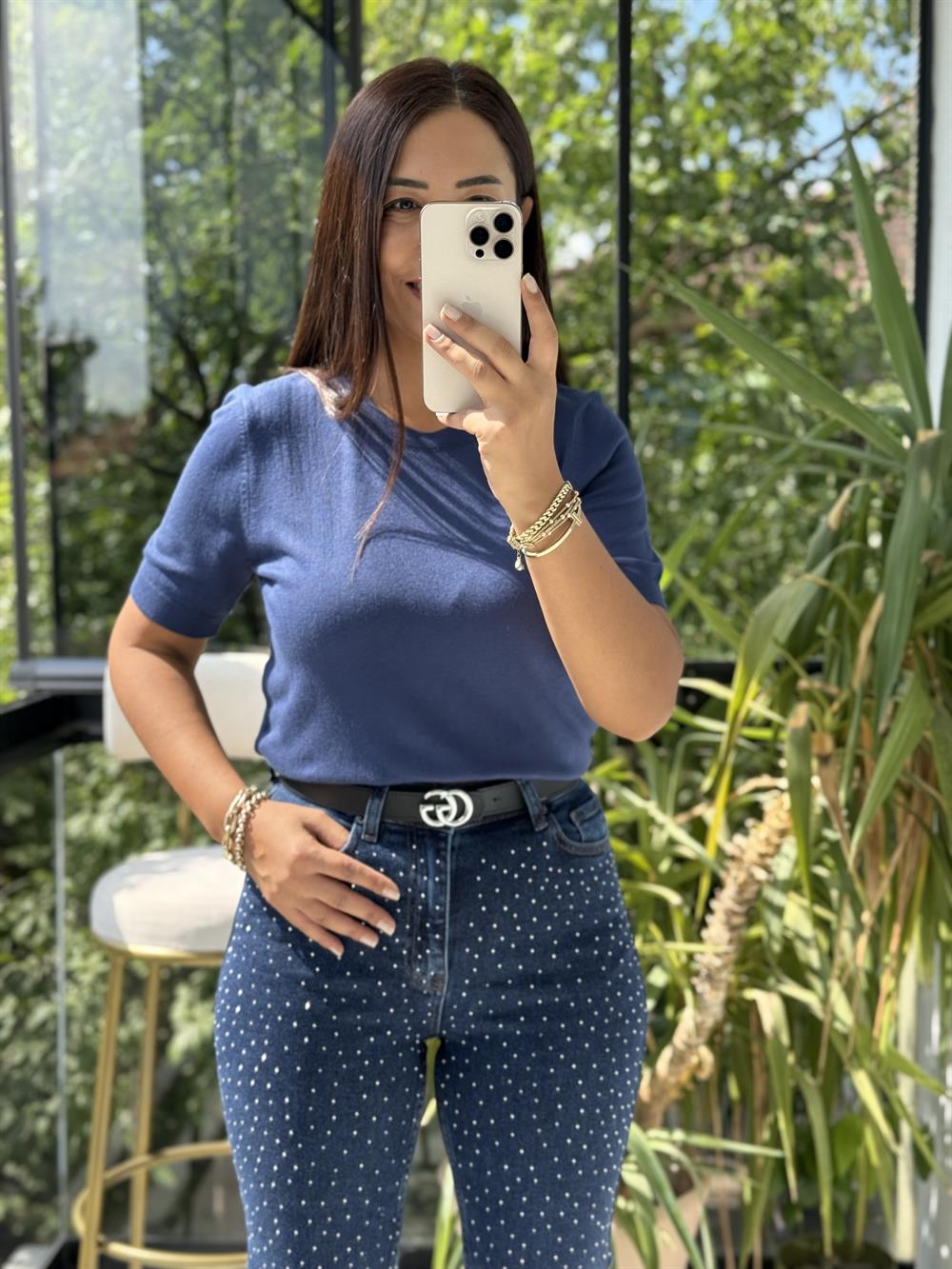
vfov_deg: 39.7
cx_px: 476
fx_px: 1760
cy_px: 634
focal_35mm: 48
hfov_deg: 30.3
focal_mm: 6.76
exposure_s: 1/615
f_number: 1.78
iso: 80
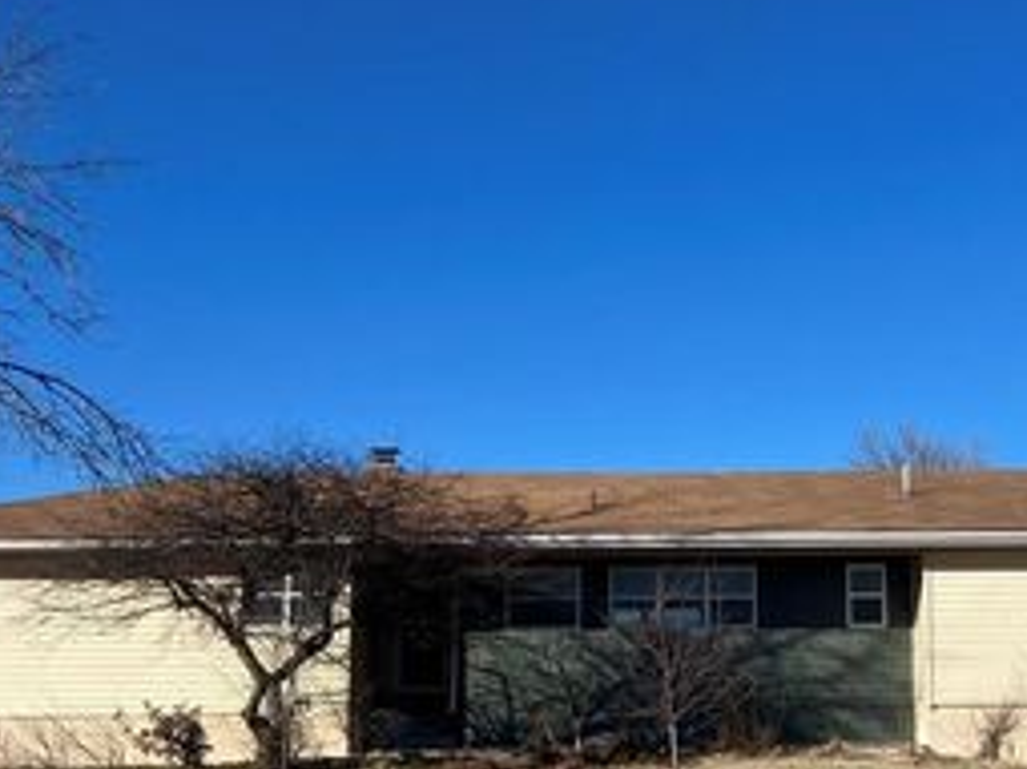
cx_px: 697
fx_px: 1631
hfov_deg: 34.6
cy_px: 562
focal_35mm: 55
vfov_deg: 26.3
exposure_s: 1/2208
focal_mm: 3.99
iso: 32
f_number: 1.8
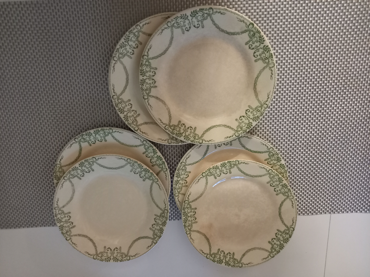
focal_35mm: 25
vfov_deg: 54.9
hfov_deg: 69.4
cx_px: 185
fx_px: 267
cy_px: 138
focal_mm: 4.6
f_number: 2
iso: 1000
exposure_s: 1/20
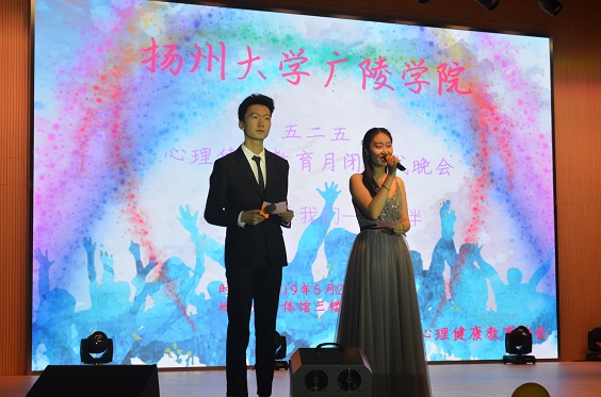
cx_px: 300
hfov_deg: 24.7
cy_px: 198
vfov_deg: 16.5
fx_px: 1374
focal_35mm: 82
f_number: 5.6
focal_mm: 55
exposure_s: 1/60
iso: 320
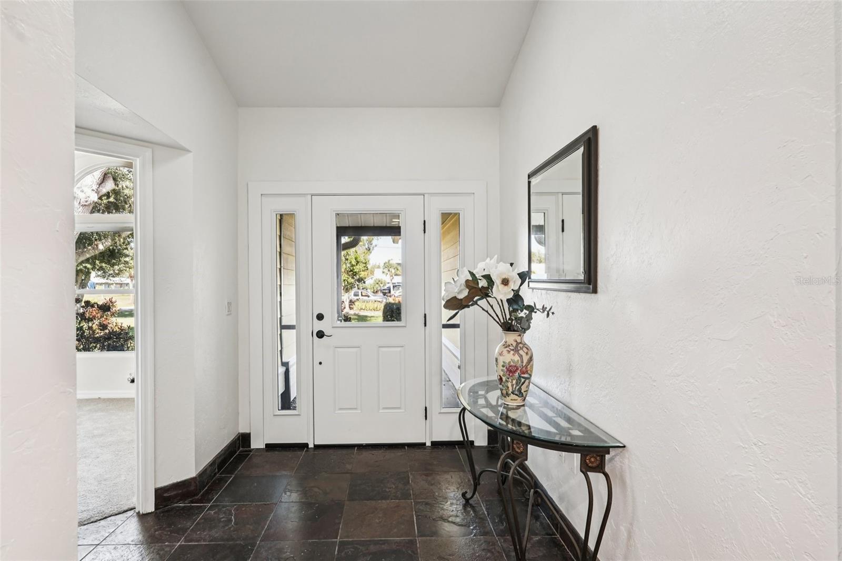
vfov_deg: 65.9
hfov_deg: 88.4
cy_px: 280
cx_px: 421
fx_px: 433
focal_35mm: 18
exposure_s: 1/8
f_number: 8
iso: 400
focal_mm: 18.5
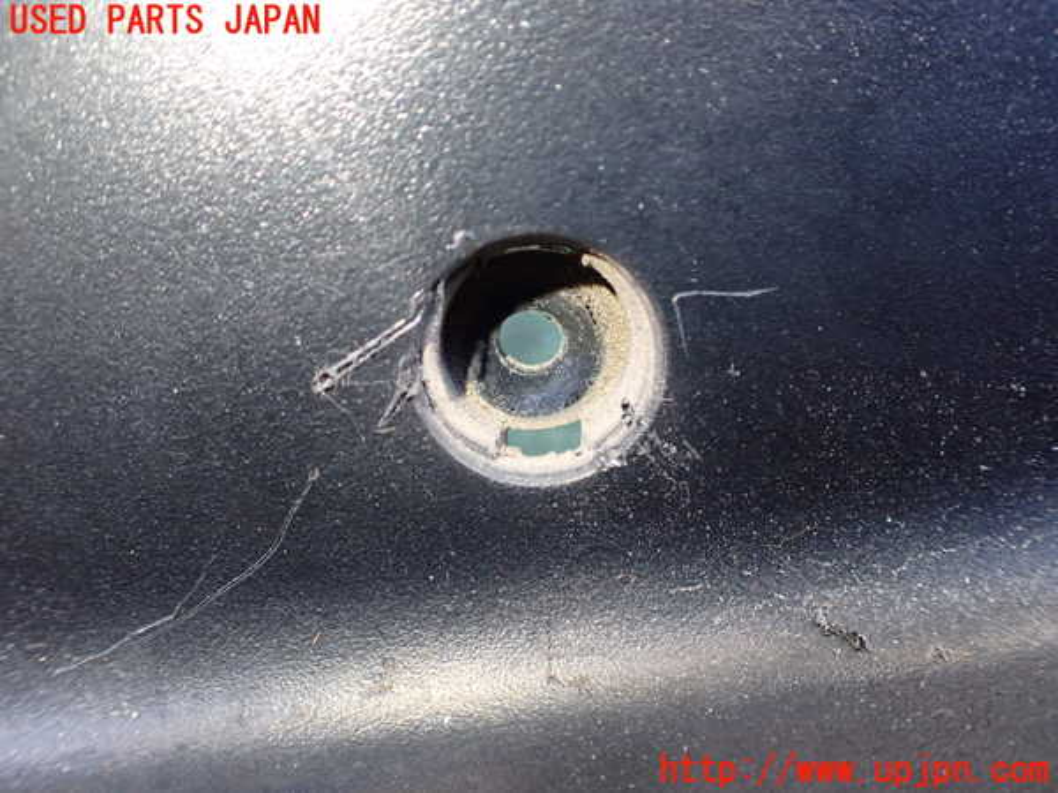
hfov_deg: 60.0
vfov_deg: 46.8
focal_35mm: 30
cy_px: 396
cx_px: 529
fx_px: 917
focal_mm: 5.4
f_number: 2.3
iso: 500
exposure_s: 1/125
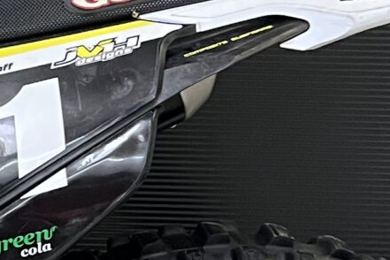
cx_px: -487
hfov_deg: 11.3
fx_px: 1701
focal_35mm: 157
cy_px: 293
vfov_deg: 8.7
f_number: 1.5
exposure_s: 1/50
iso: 200
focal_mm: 5.7
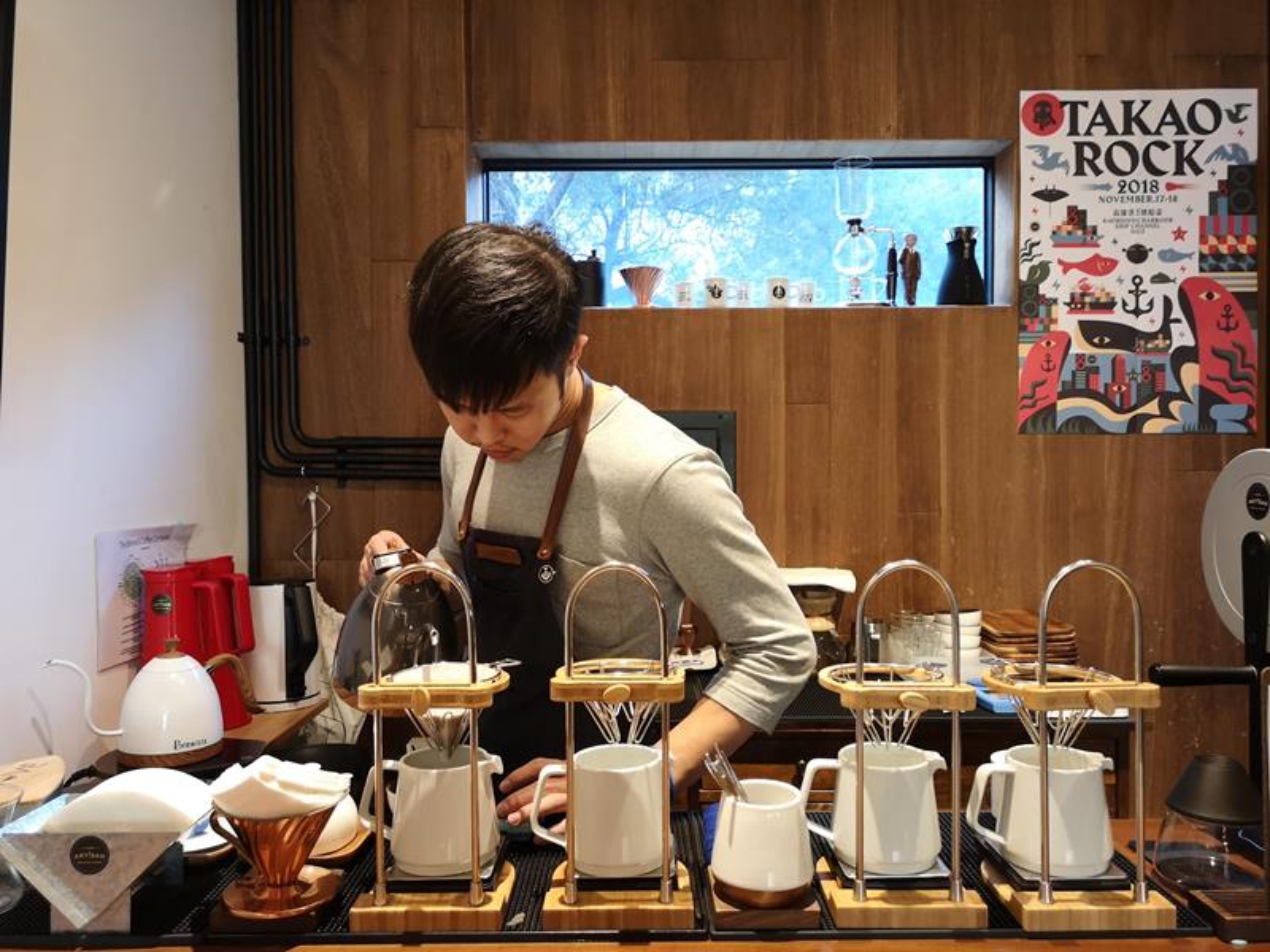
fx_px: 991
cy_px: 476
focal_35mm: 27
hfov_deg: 65.3
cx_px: 635
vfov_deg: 51.4
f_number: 1.8
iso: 400
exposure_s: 1/30
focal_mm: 3.95
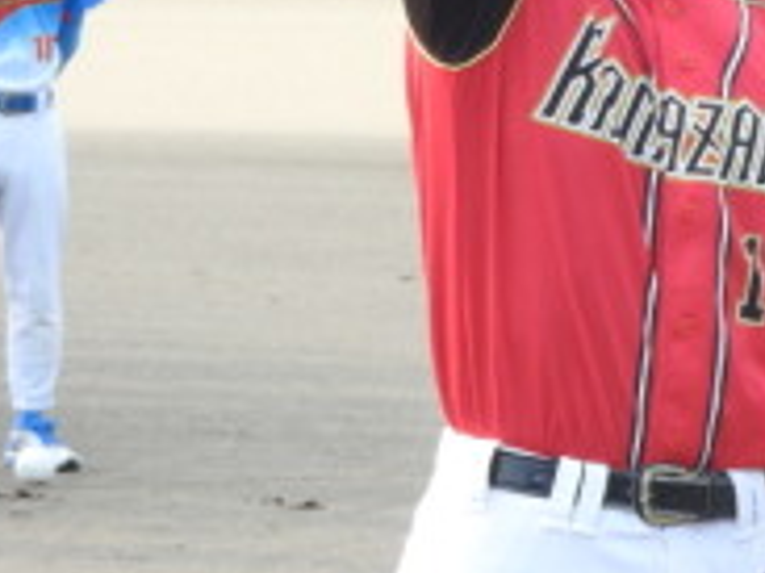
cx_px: 1125
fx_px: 7597
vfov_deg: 4.3
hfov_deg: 5.7
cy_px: 314
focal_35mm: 344
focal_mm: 18.8
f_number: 4.8
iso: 100
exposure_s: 1/125
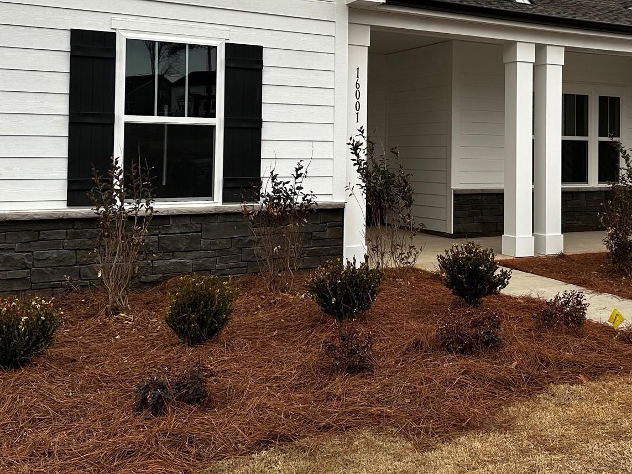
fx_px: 785
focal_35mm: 43
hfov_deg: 43.1
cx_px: 433
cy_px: 127
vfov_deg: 33.0
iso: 80
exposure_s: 1/1357
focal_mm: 6.86
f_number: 1.78
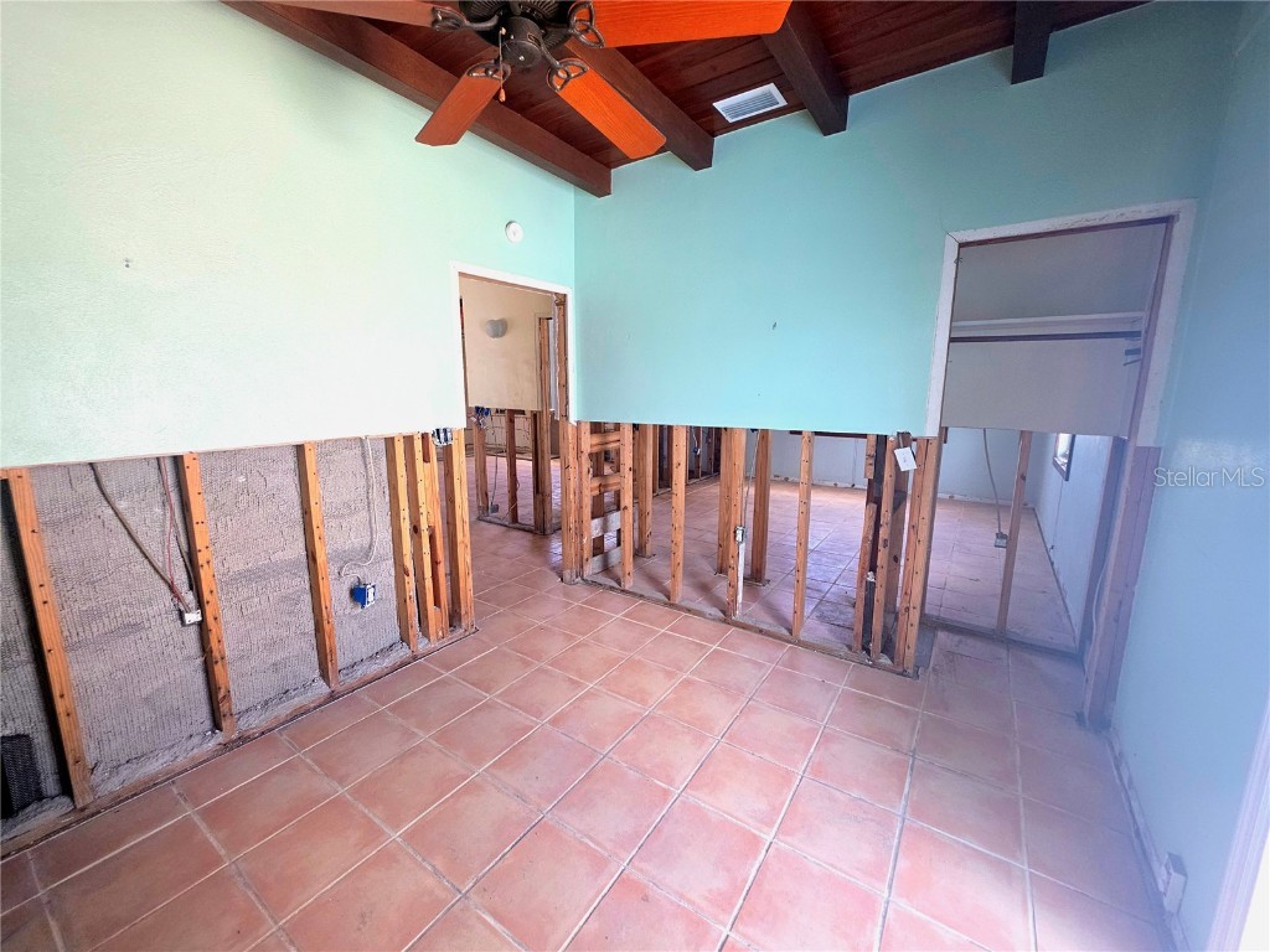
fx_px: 477
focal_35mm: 13
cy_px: 476
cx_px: 635
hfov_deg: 106.2
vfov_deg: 89.9
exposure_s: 1/60.2
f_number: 1.9
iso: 40
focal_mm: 2.2
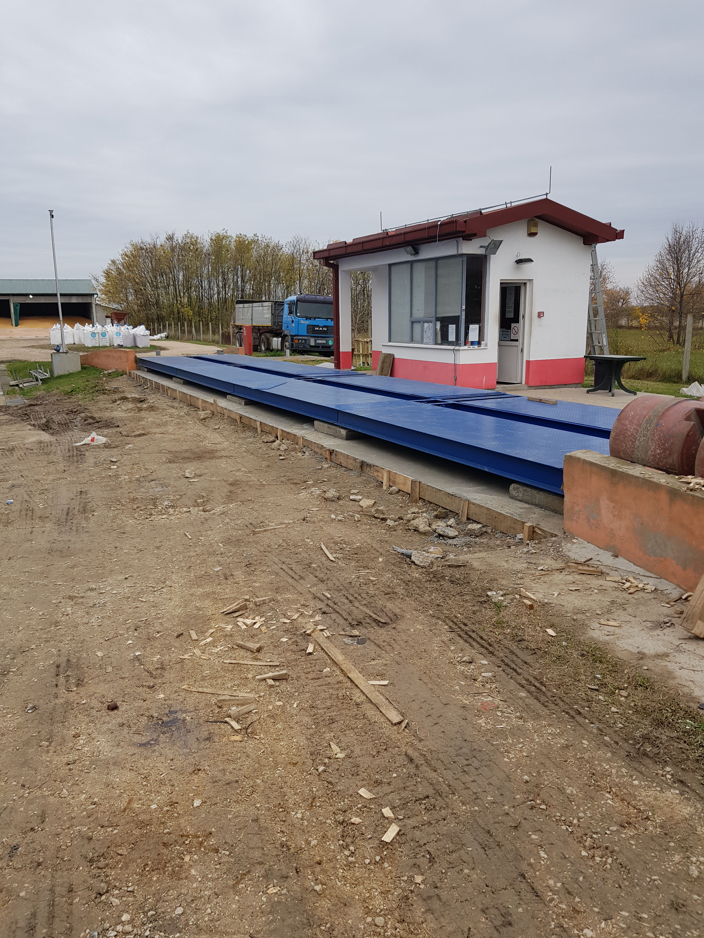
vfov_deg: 67.3
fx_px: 705
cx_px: 352
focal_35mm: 26
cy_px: 469
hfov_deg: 53.1
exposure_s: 1/233
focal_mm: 4.2
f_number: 1.7
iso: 40
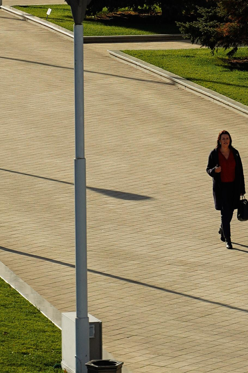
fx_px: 3329
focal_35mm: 322
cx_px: 266
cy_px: 25
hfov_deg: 4.3
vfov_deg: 6.4
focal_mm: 75
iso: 100
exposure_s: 1/1600
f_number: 3.5
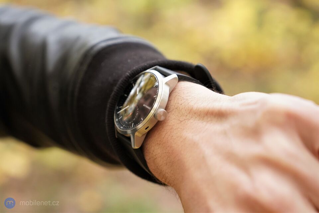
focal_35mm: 68
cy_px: 106
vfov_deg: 20.0
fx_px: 603
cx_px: 160
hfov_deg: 29.7
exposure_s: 1/250
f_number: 4
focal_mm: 68
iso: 2000
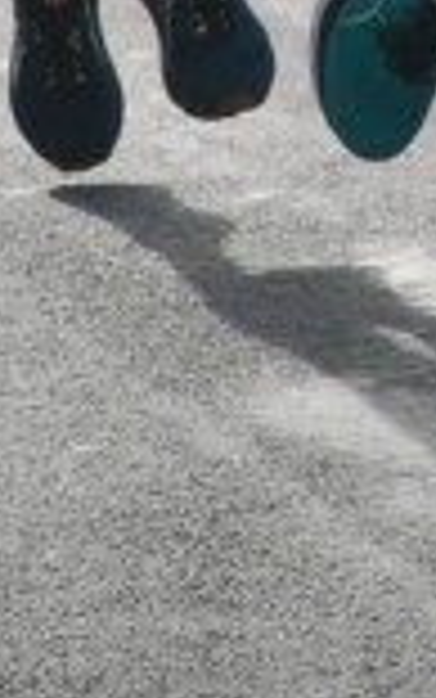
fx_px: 11302
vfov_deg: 3.5
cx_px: 726
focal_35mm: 595
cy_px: -635
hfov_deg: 2.2
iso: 1000
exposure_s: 1/1000
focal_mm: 100
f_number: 5.6
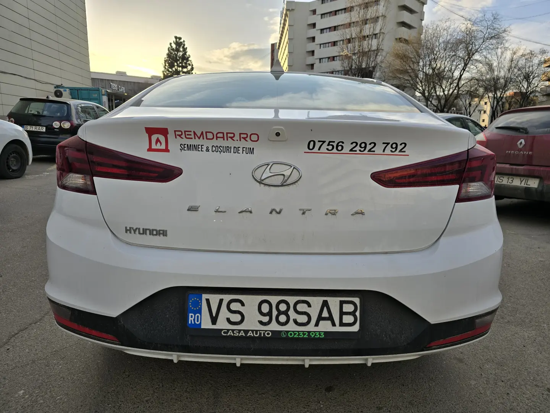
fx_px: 365
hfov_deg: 73.9
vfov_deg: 58.9
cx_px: 275
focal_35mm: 23
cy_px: 206
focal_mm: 6.3
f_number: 1.7
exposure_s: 1/599
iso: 12
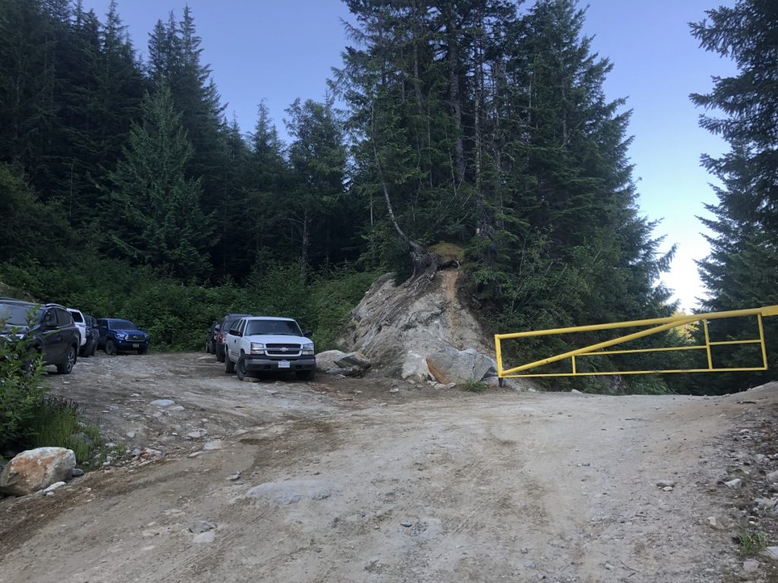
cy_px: 292
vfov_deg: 49.7
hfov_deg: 63.4
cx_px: 389
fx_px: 629
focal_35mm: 28
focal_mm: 3.99
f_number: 1.8
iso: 25
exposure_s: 1/120
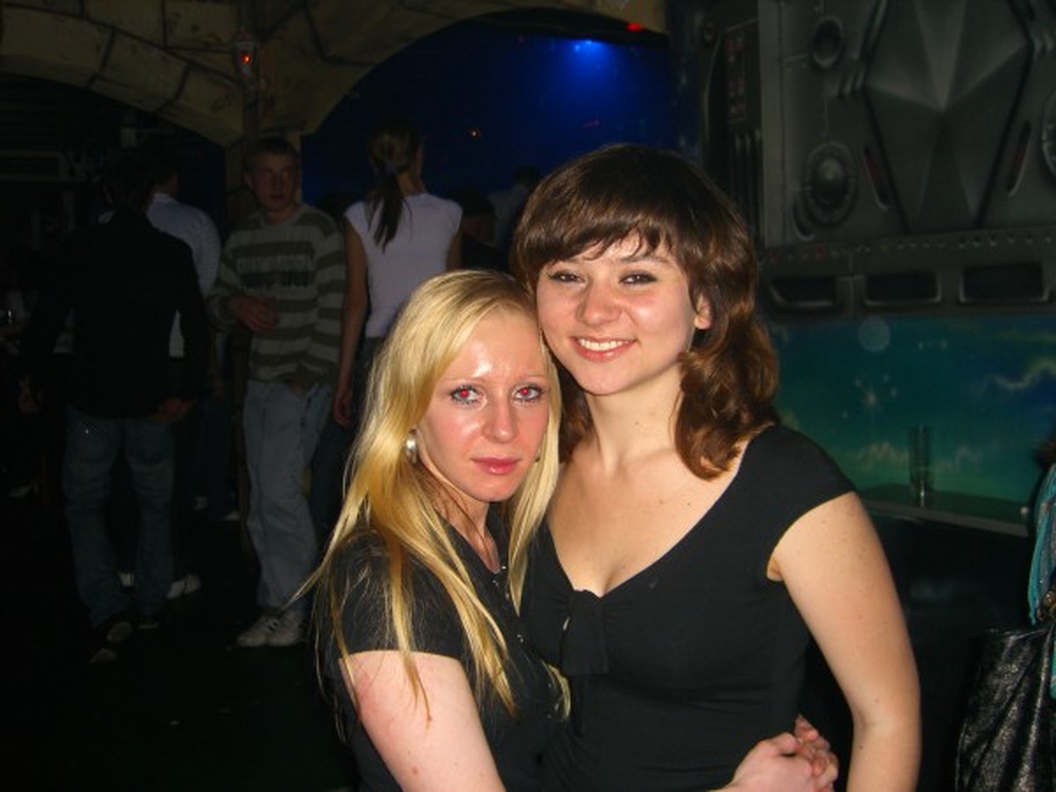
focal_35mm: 38
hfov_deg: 49.0
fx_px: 1159
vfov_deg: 37.7
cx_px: 528
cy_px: 396
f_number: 2.8
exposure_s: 1/60
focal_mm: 7.9
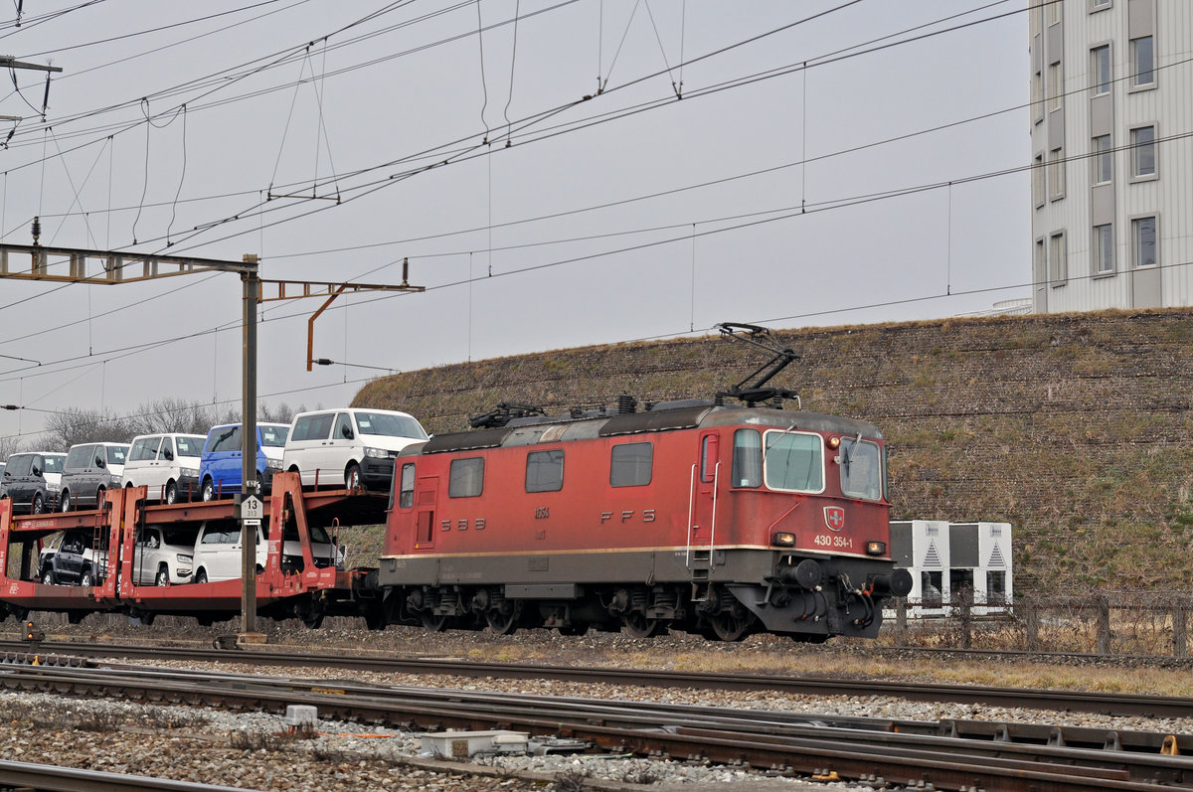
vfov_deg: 16.2
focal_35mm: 84
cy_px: 396
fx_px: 2780
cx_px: 596
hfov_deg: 24.2
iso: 400
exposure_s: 1/800
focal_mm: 56
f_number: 4.5
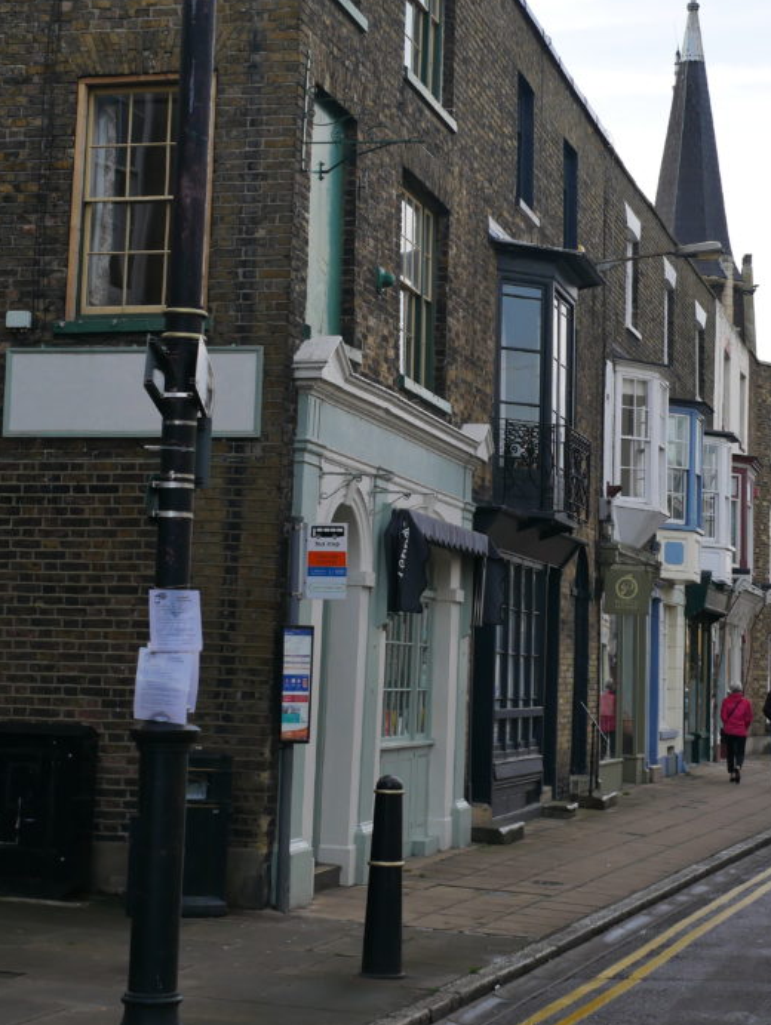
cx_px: 493
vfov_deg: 26.2
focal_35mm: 74
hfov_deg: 19.9
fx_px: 2195
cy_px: 370
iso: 200
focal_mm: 25
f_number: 3.5
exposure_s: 1/400
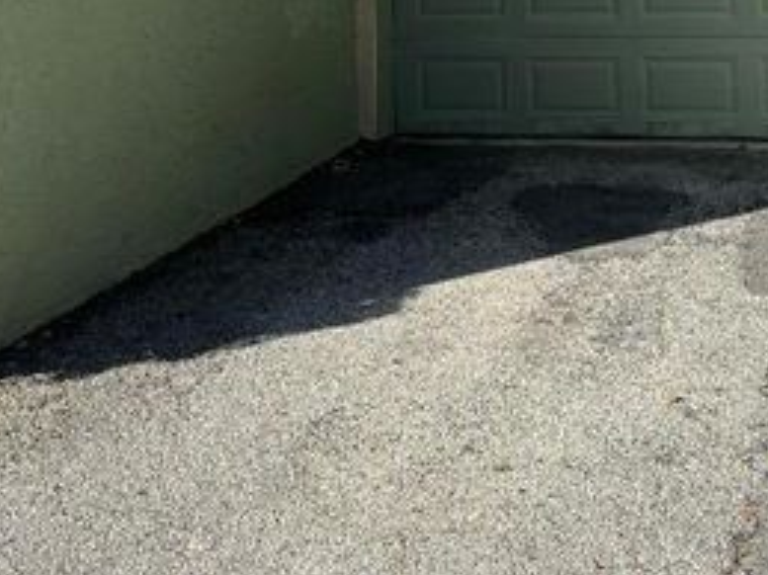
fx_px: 1486
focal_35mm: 67
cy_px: -87
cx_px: 531
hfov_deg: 28.7
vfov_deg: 20.7
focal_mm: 5.96
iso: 50
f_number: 1.6
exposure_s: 1/2193
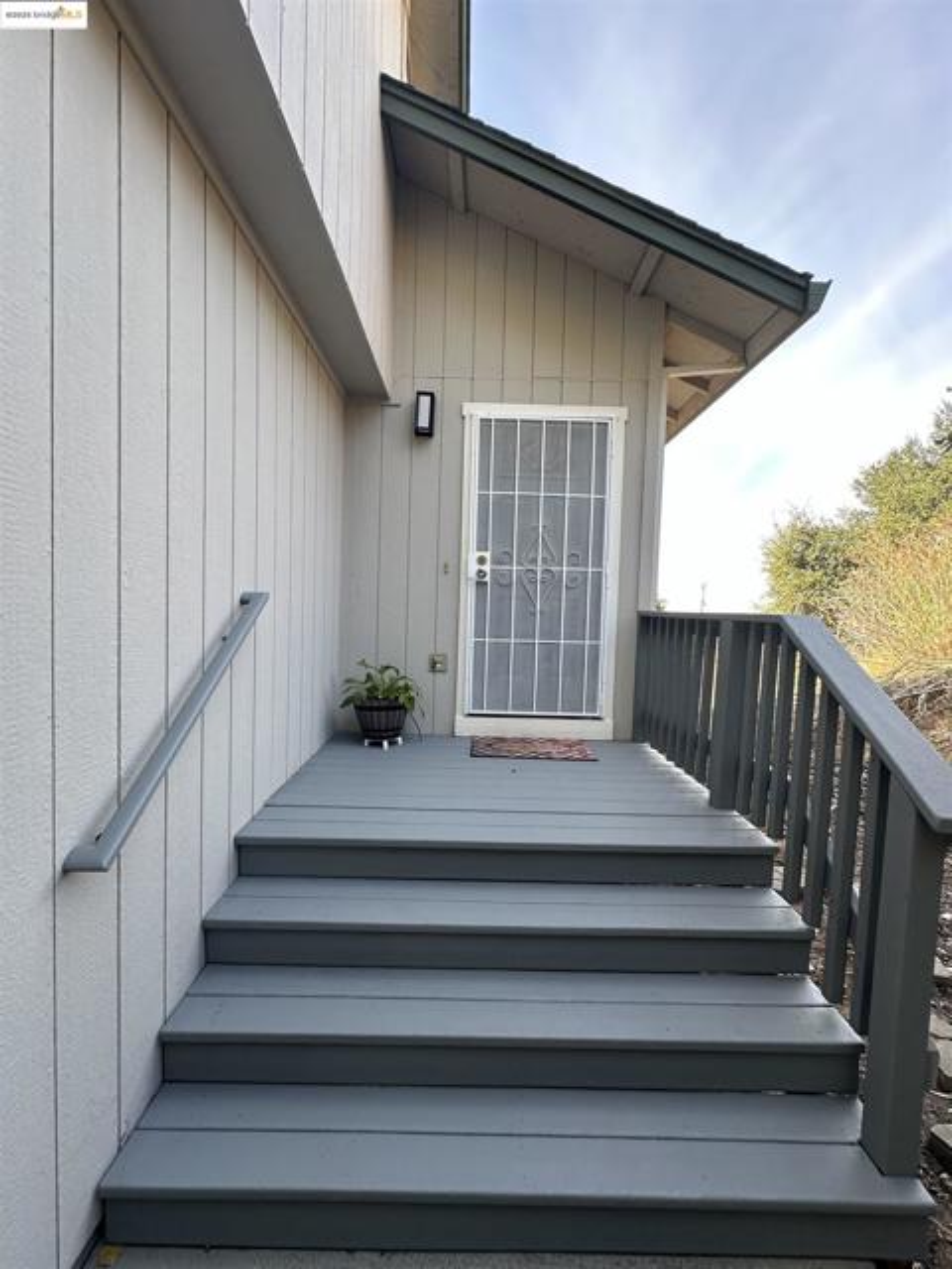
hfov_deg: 85.7
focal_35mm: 14
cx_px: 476
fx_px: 513
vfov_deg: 102.1
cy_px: 634
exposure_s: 1/138
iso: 40
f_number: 2.2
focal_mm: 2.22
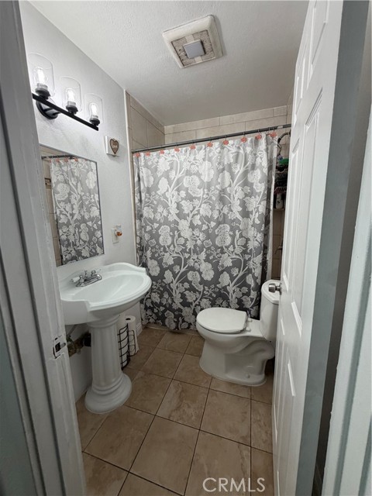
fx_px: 201
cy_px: 248
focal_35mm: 14
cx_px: 186
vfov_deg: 102.1
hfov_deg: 85.7
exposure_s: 1/120
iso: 100
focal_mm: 2.22
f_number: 2.2
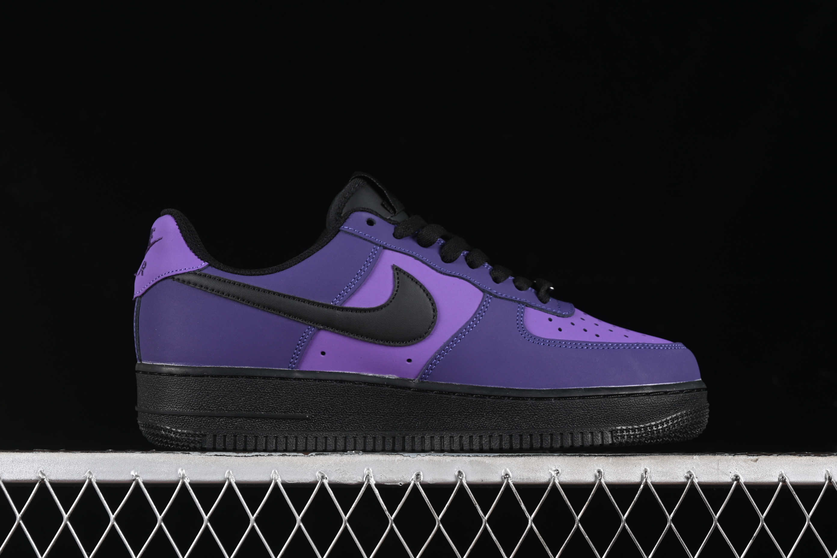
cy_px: 279
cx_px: 418
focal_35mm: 75
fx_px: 1744
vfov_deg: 18.2
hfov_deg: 27.0
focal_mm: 50
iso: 160
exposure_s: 1/60
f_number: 6.3
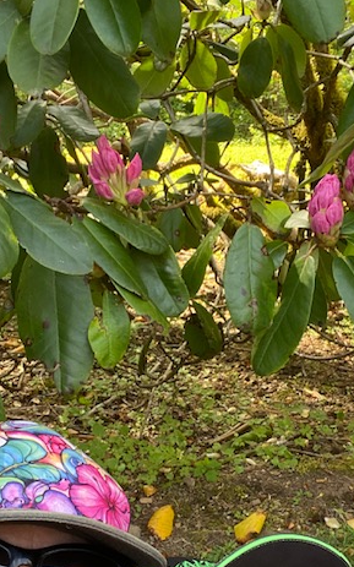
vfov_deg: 44.8
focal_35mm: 44
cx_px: 171
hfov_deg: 29.2
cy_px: 365
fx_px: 680
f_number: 2.2
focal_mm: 2.71
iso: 64
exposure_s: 1/122
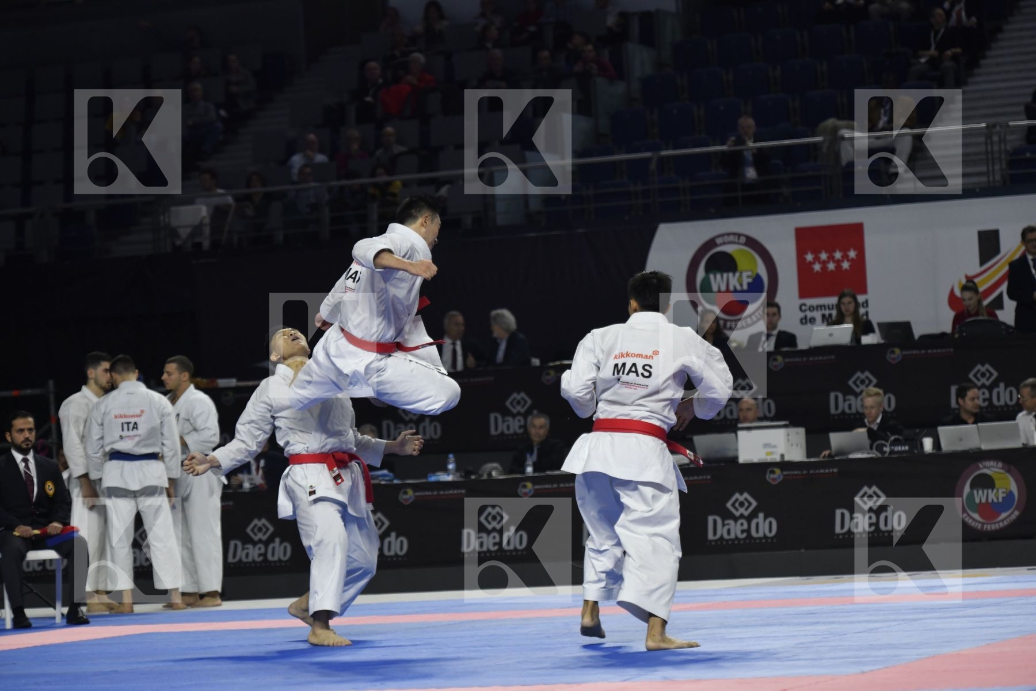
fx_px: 4172
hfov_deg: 14.2
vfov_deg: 9.5
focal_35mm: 145
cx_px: 518
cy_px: 346
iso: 1250
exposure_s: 1/800
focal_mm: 145
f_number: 4
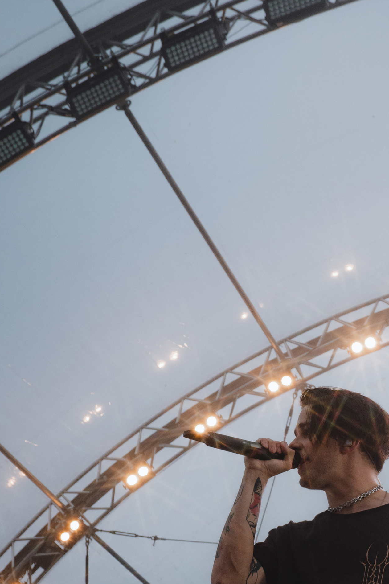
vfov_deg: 26.8
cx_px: 391
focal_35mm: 73
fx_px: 1184
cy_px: 526
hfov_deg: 18.2
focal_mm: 24.2
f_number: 6.4
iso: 320
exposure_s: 1/250
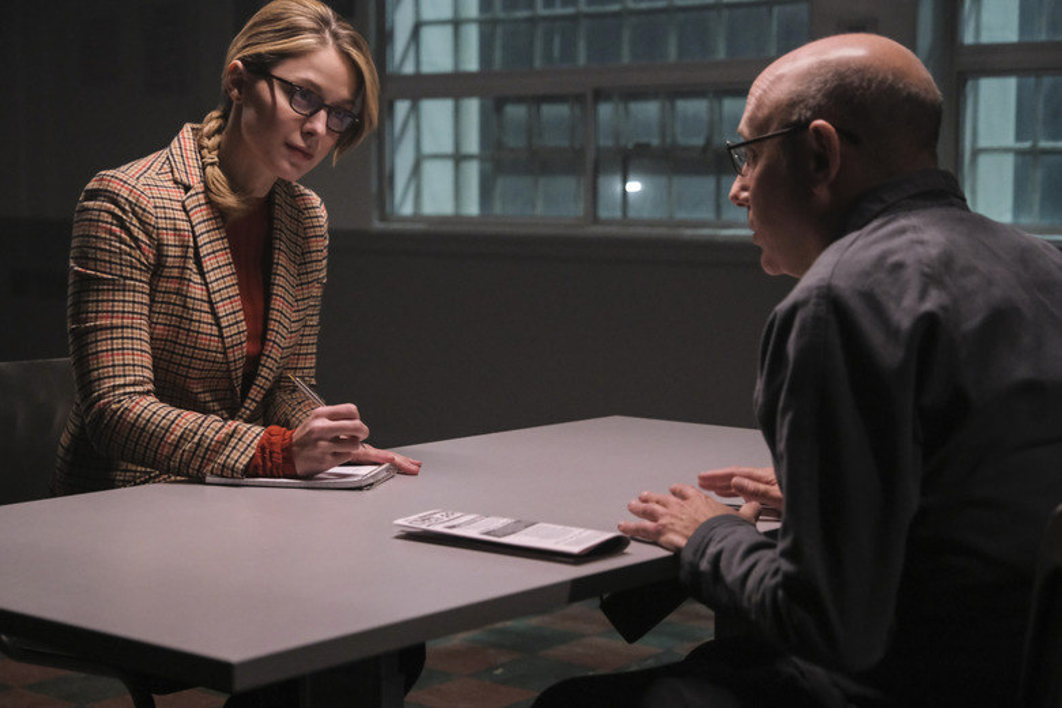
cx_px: 531
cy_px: 354
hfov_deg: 32.4
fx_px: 1829
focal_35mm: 62
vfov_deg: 21.9
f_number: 2.8
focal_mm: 41.4
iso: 6400
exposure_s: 1/125
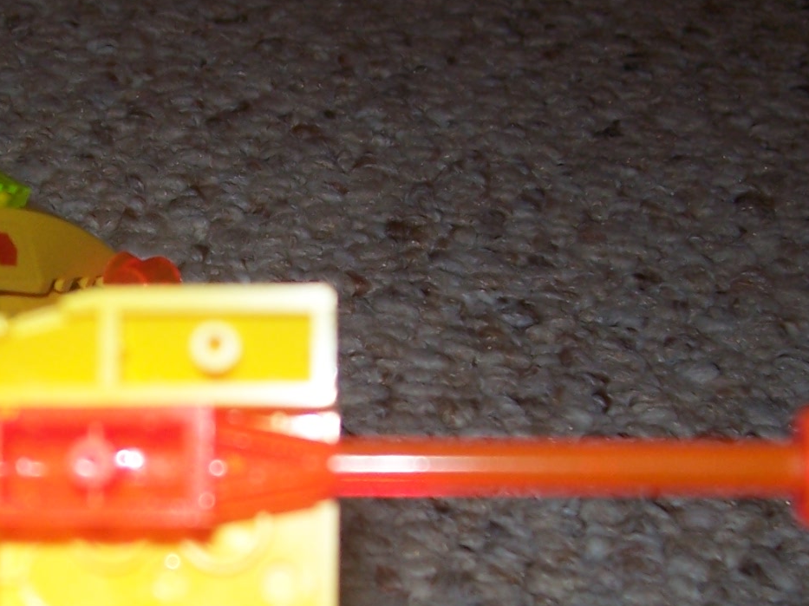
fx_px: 1962
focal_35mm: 84
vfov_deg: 17.4
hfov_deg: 22.9
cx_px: 122
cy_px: 479
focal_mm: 5.6
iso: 80
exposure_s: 1/60
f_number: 2.7
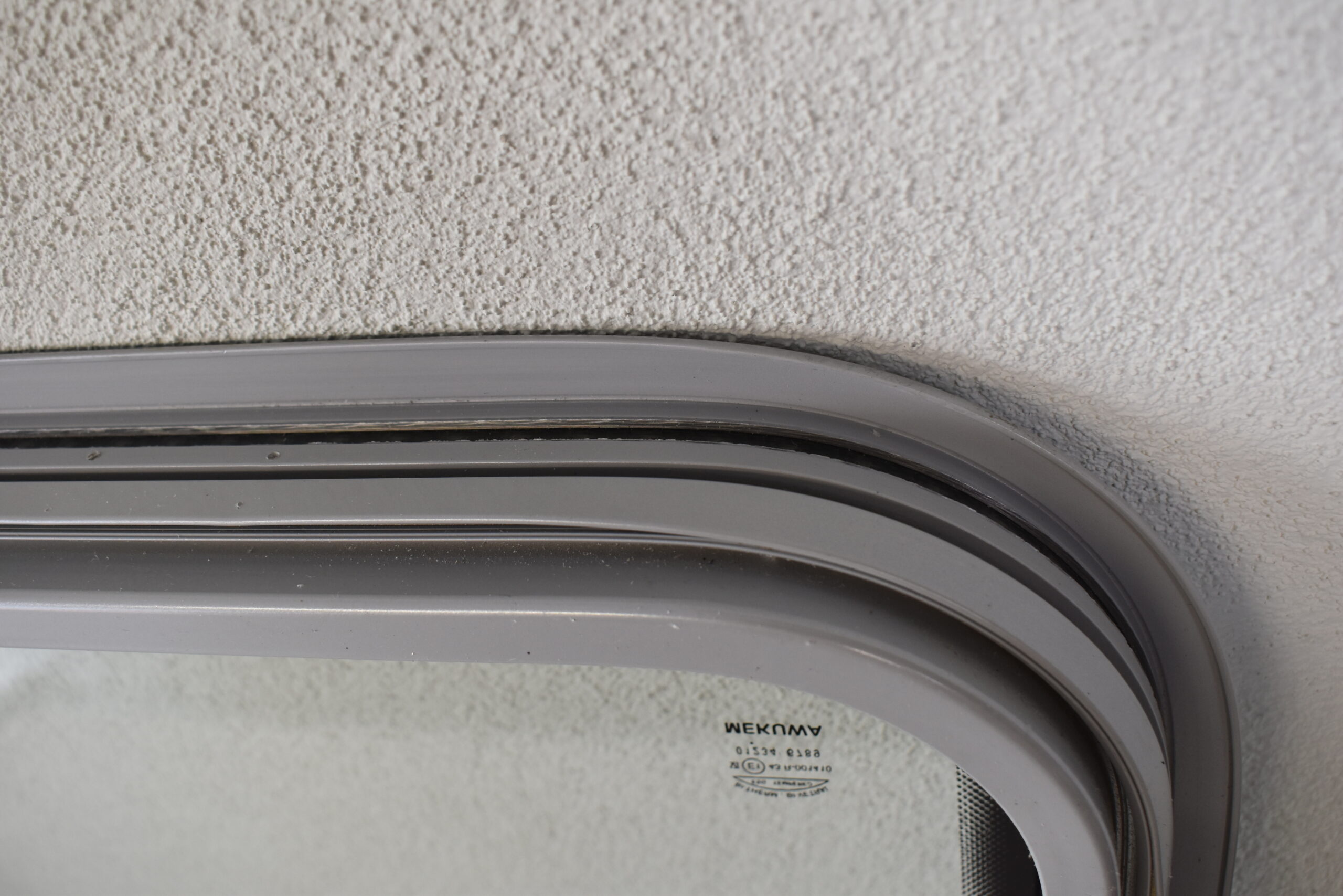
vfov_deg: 36.9
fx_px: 1343
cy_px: 448
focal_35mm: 36
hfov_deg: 53.1
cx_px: 672
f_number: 5.6
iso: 640
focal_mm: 24
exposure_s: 1/60
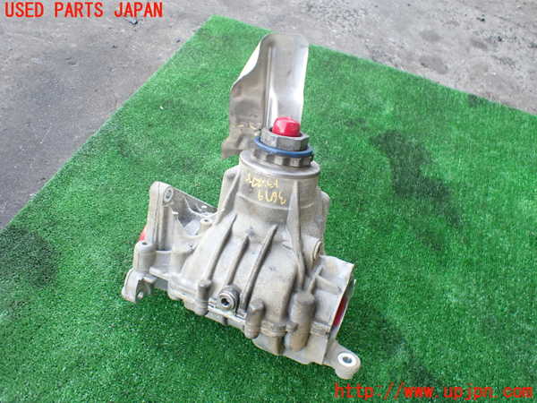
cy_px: 202
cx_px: 268
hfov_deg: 60.0
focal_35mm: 30
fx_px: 465
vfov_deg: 46.8
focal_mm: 5.4
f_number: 2.3
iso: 400
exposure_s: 1/125
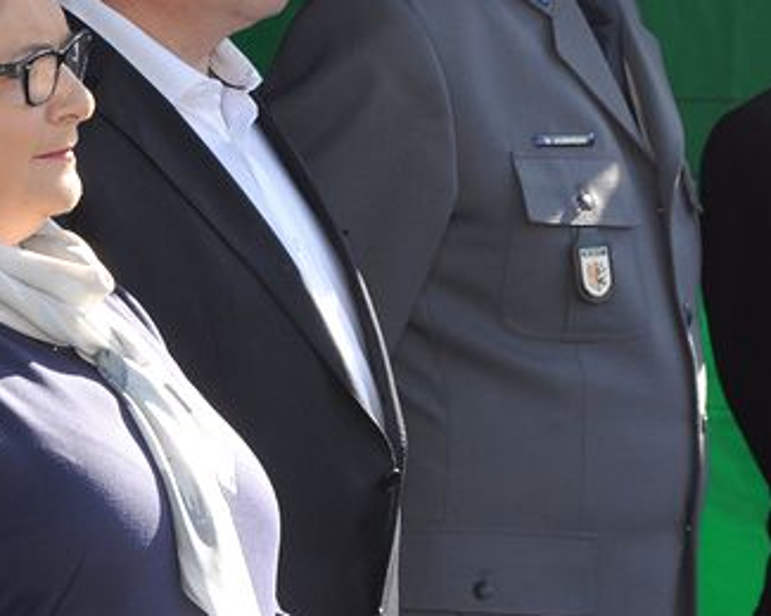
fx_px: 6709
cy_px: 195
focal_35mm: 294
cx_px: -26
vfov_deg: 5.3
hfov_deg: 6.6
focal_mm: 80
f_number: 9
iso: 400
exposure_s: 1/200
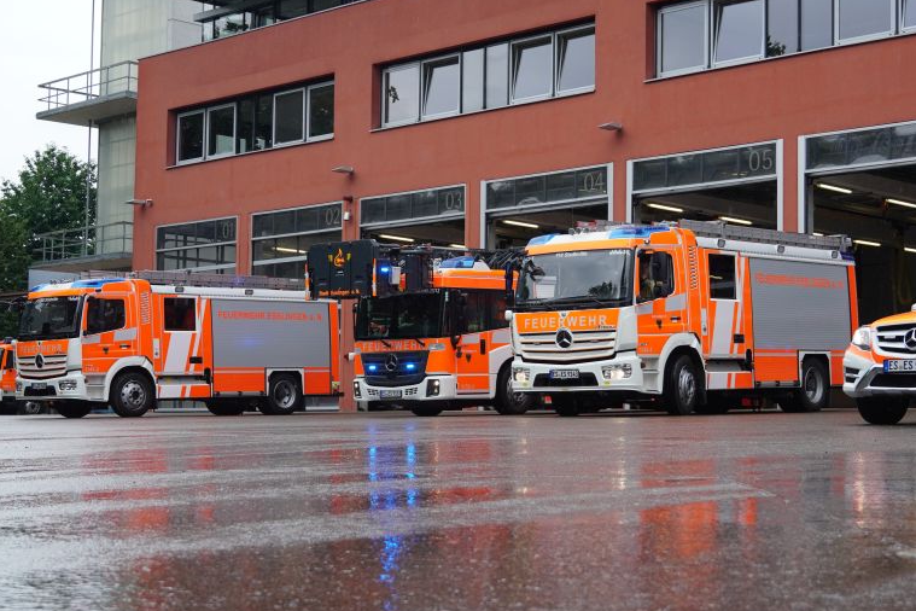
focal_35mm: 69
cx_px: 525
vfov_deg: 19.8
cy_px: 316
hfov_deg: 29.3
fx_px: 1750
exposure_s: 1/500
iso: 320
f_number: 4.5
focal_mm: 29
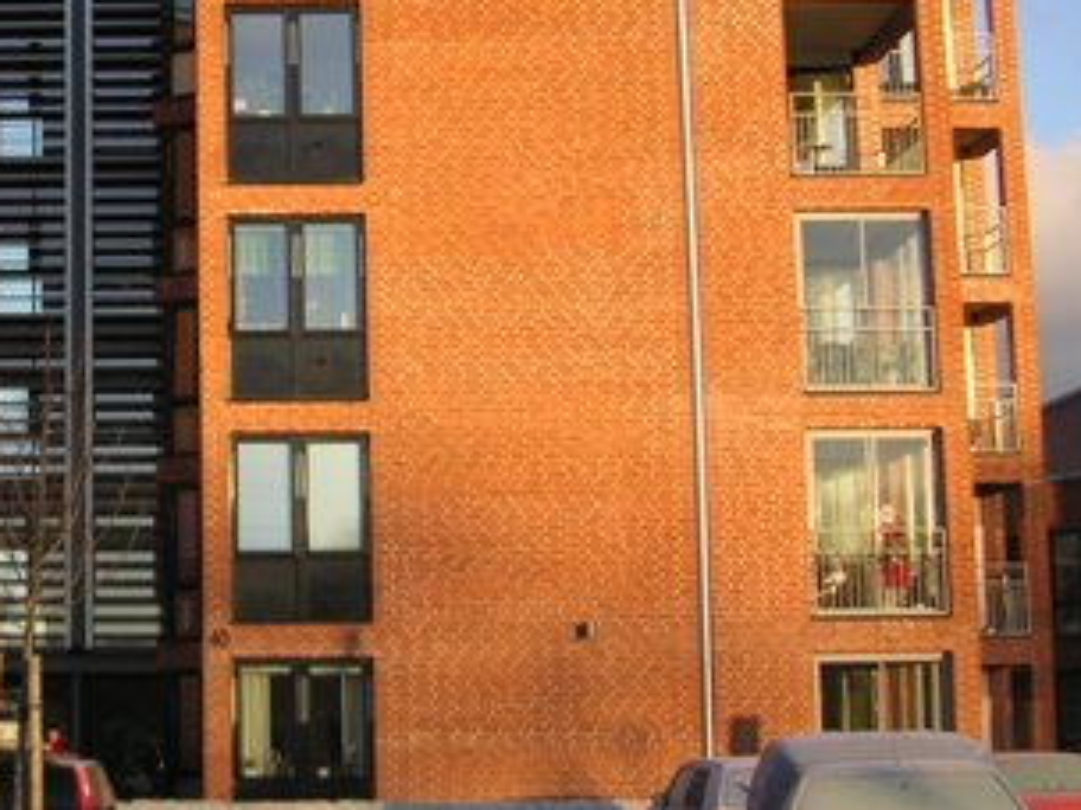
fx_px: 2436
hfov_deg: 23.9
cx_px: -14
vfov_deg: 18.9
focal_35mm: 78
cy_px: 313
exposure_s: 1/350
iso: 50
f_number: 2.8
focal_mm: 6.1
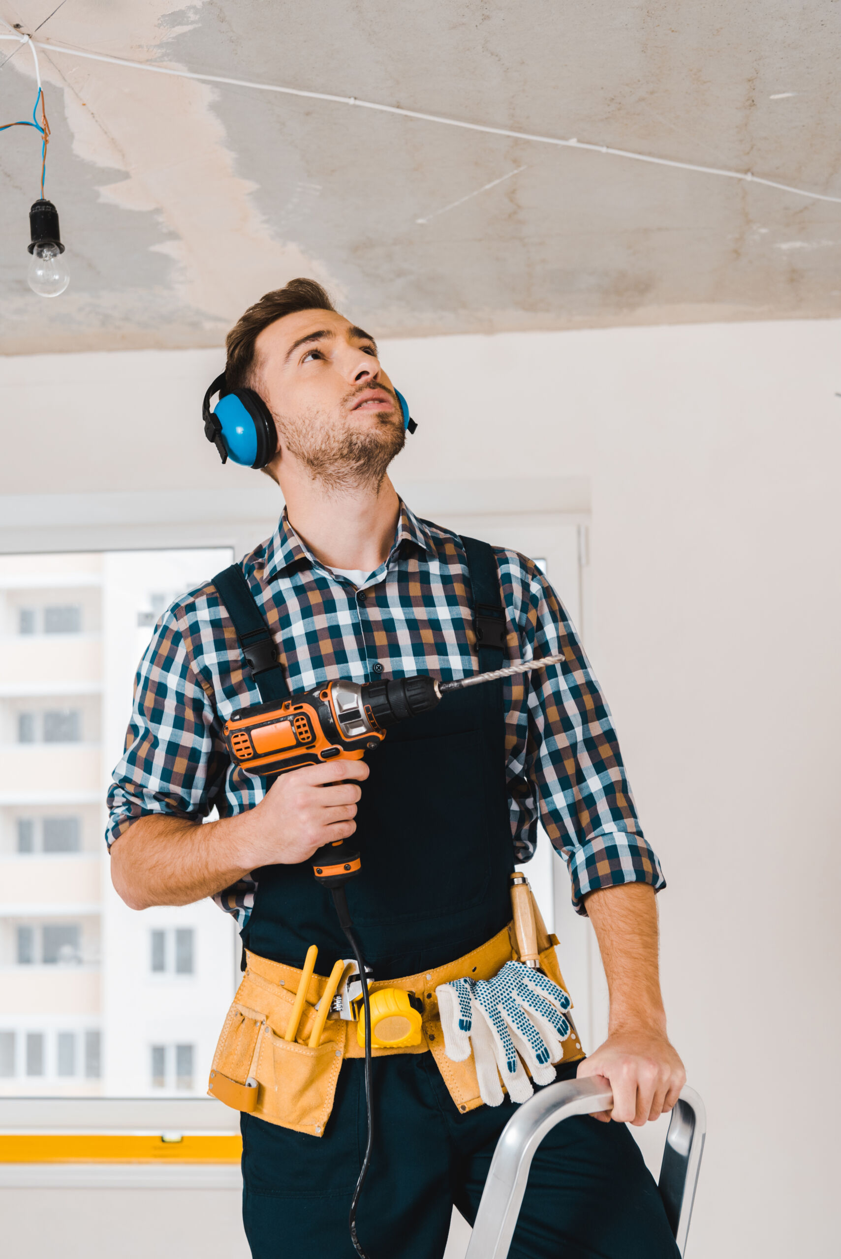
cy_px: 630
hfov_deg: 27.0
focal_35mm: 50
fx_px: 1750
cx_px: 420
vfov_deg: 39.6
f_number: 4
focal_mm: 50
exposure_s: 1/160
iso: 320
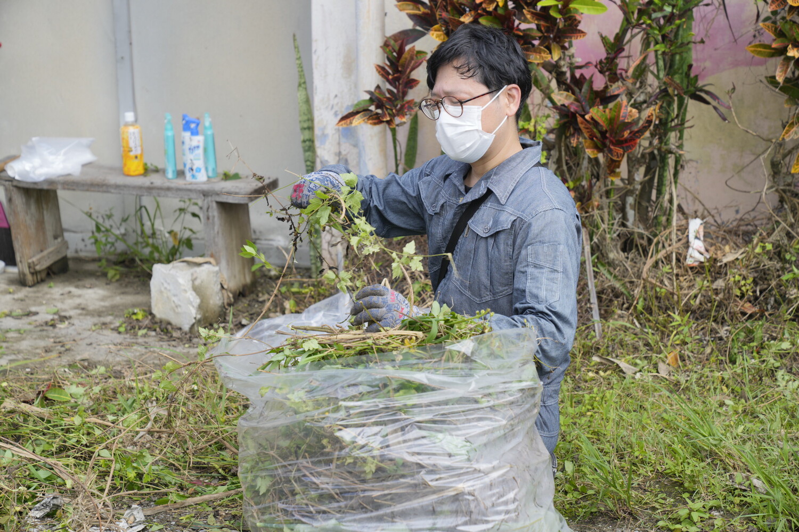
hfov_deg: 28.8
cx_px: 400
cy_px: 266
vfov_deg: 19.5
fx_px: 1553
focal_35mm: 70
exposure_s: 1/250
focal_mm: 70
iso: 100
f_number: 4.5
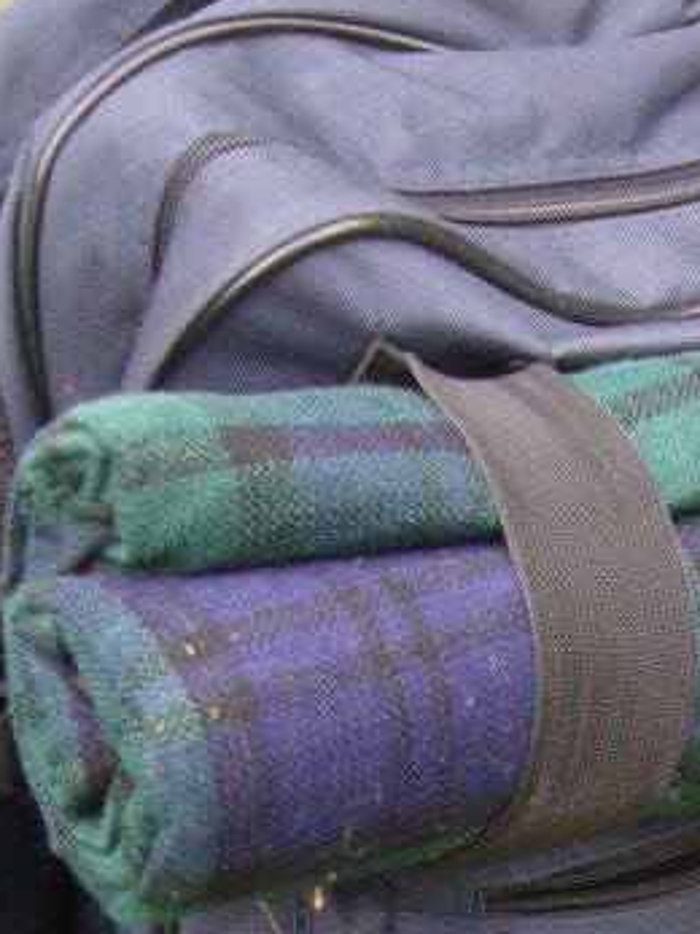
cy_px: 1117
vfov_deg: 18.5
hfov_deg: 14.5
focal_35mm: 101
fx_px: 2725
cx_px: 614
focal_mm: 5.8
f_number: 2.8
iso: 80
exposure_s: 1/50
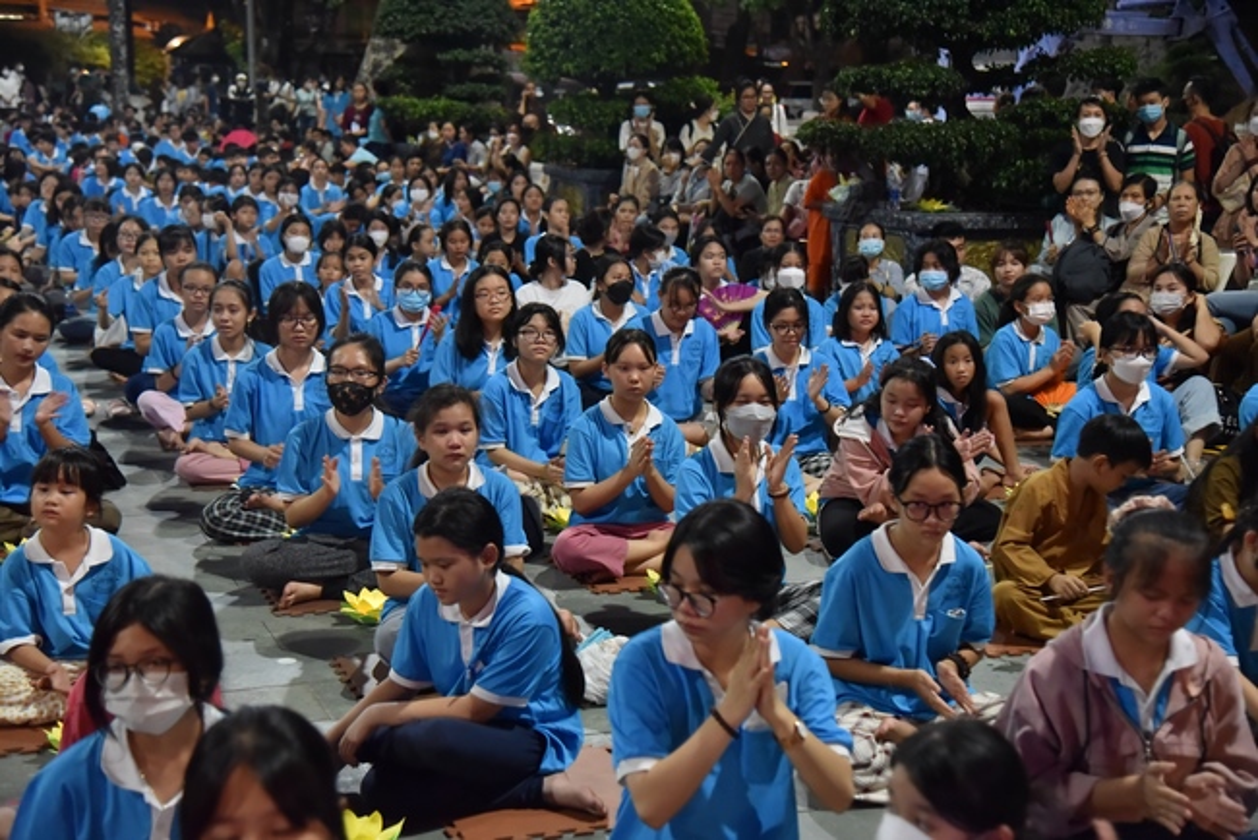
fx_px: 1923
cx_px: 629
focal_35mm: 55
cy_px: 420
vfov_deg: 24.6
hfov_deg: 36.2
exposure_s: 1/100
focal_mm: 55
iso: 3200
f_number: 4
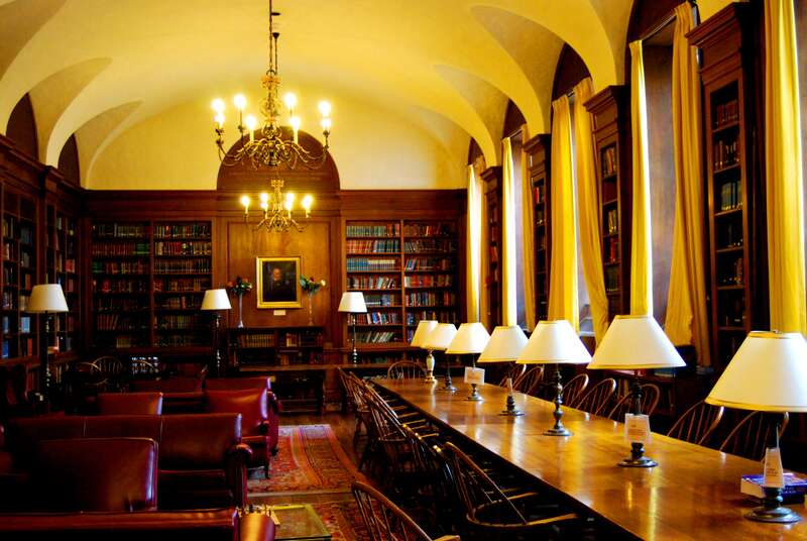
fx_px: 943
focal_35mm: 42
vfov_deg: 32.0
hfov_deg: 46.3
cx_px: 404
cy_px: 270
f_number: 4.2
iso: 1600
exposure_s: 1/30
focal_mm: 28
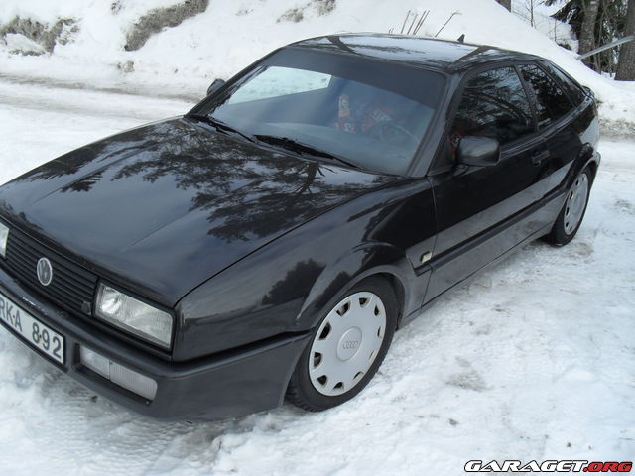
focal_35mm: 35
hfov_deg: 52.6
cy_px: 238
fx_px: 642
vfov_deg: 40.7
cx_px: 318
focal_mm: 6.3
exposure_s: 1/500
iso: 100
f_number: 3.2
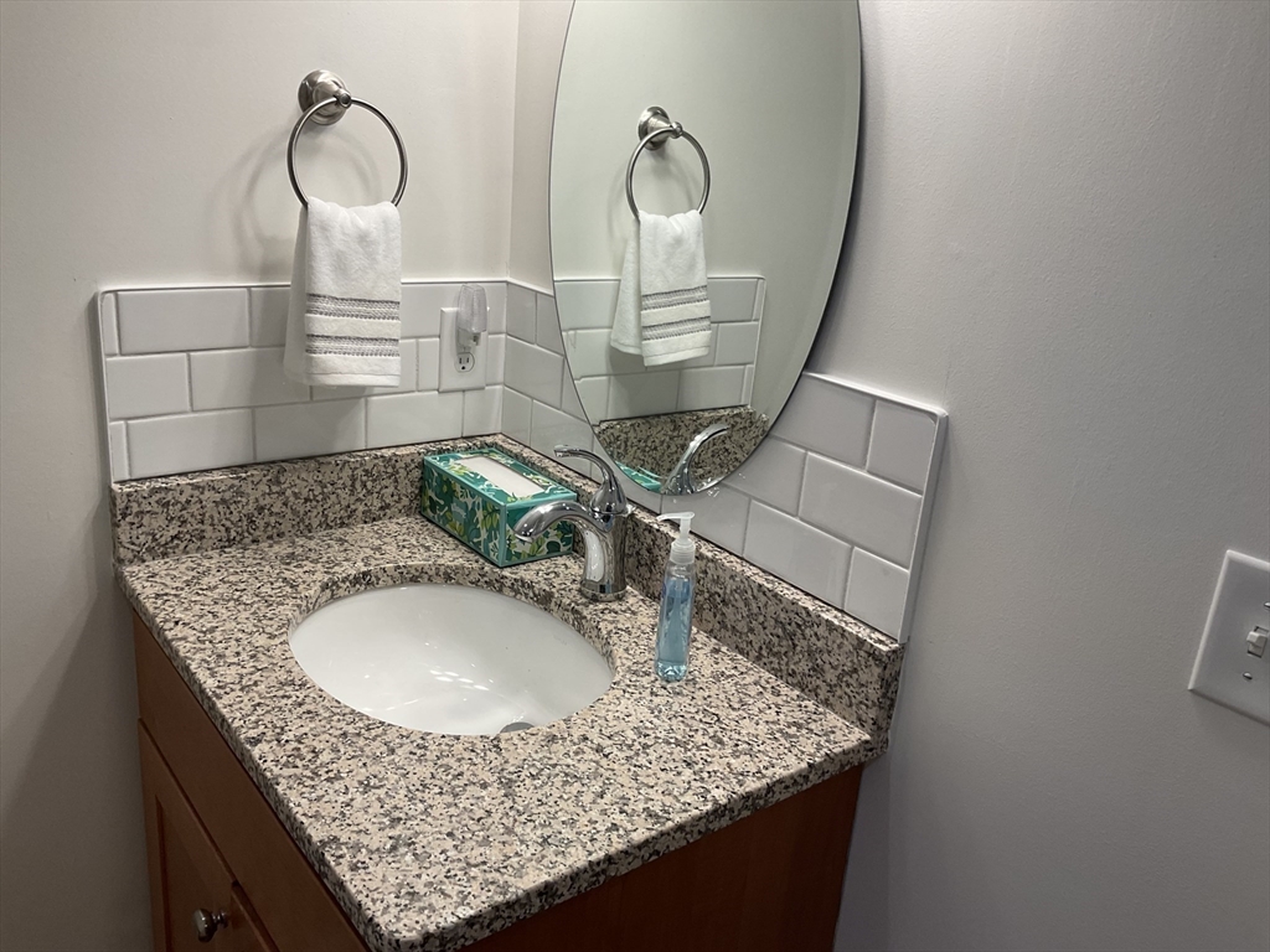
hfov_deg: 61.7
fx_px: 1064
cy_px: 476
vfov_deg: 48.2
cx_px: 635
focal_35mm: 29
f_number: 1.8
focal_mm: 3
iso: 32
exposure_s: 1/100
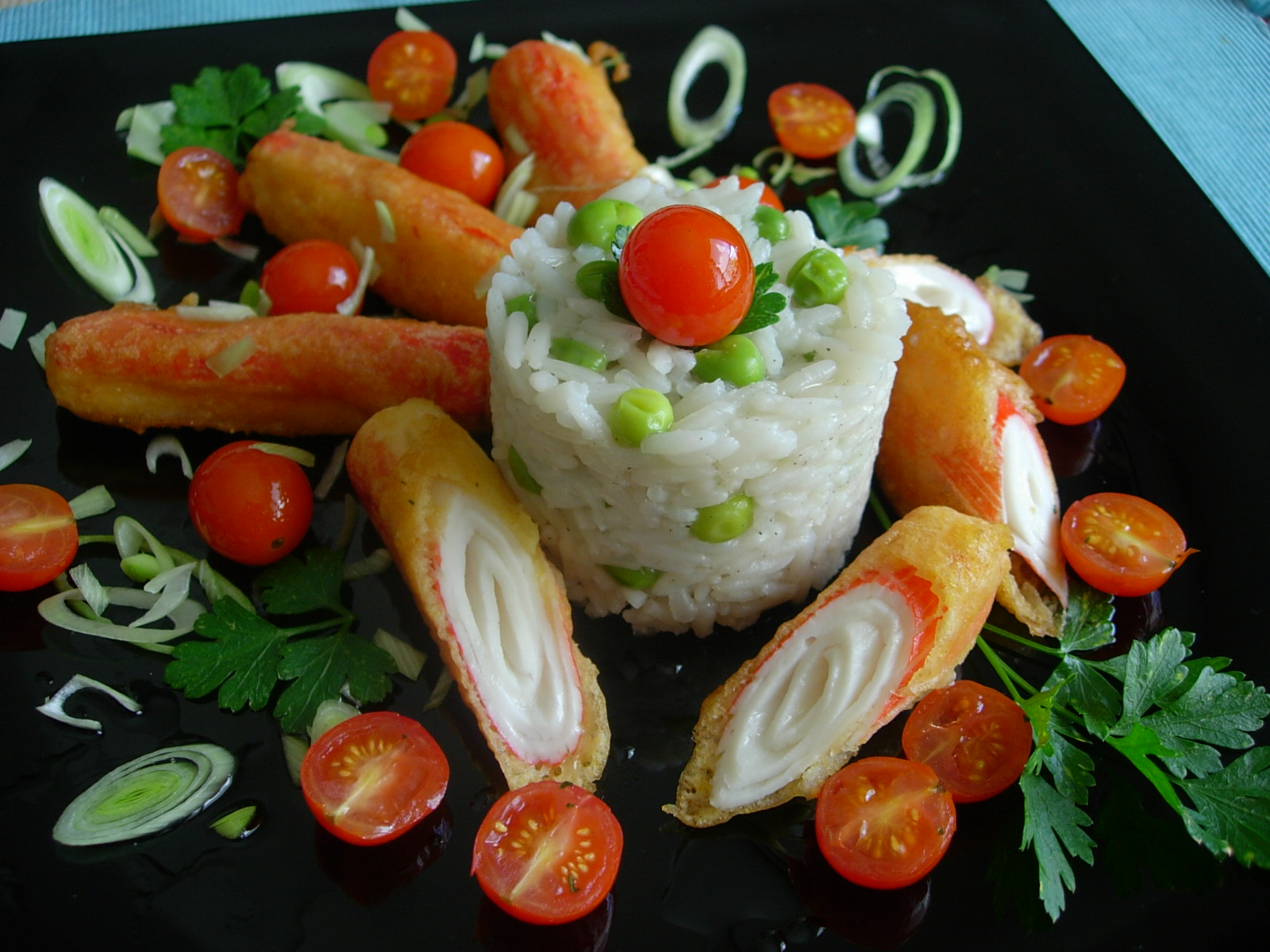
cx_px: 635
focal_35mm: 38
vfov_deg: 37.7
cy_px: 476
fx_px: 1394
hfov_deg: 49.0
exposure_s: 1/67.8
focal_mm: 7.8
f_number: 2.8
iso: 64
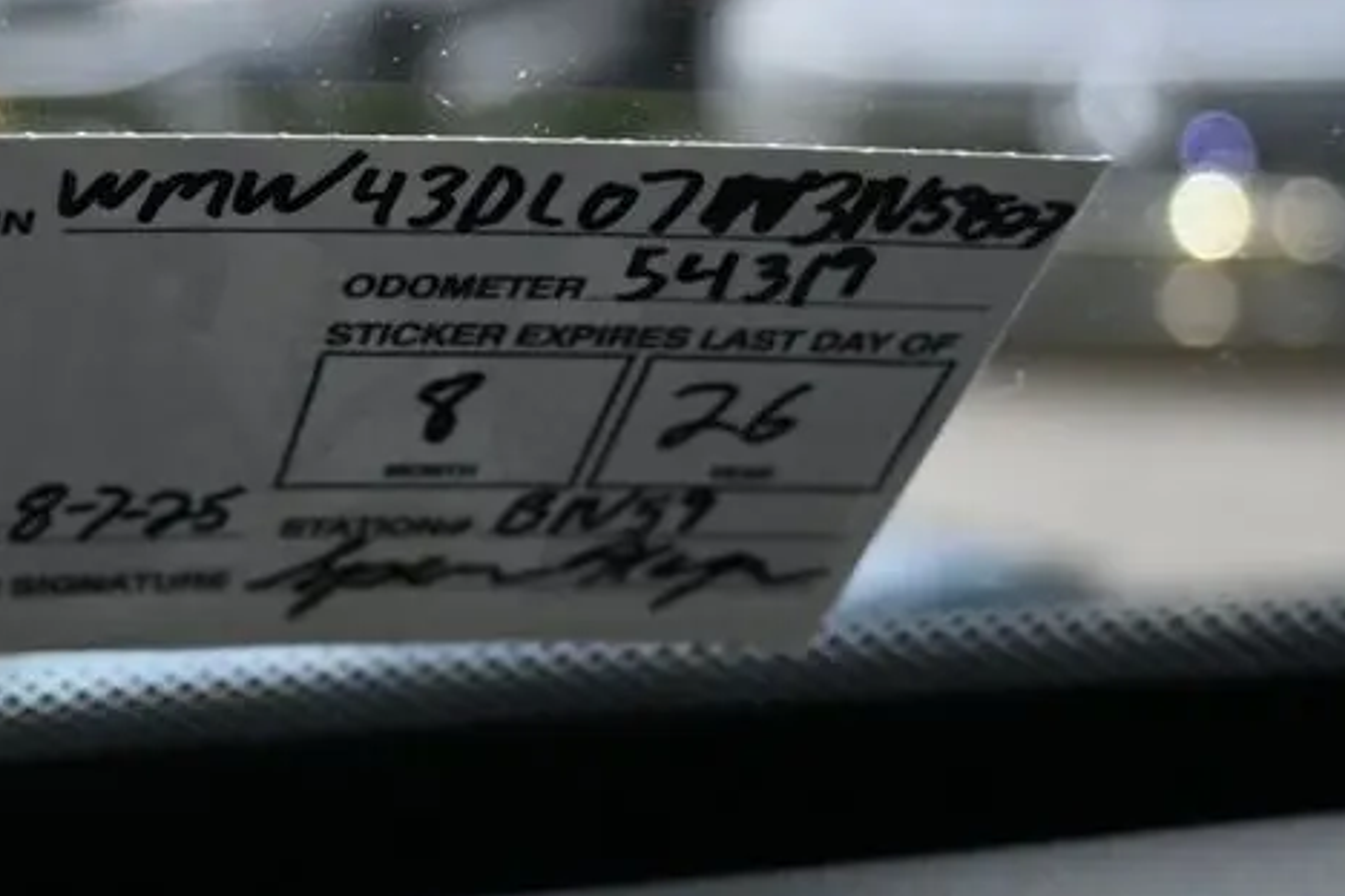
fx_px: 3067
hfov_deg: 23.3
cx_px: -112
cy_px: 415
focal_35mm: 82
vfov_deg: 16.6
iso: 2200
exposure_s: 1/125
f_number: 4.2
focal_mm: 25
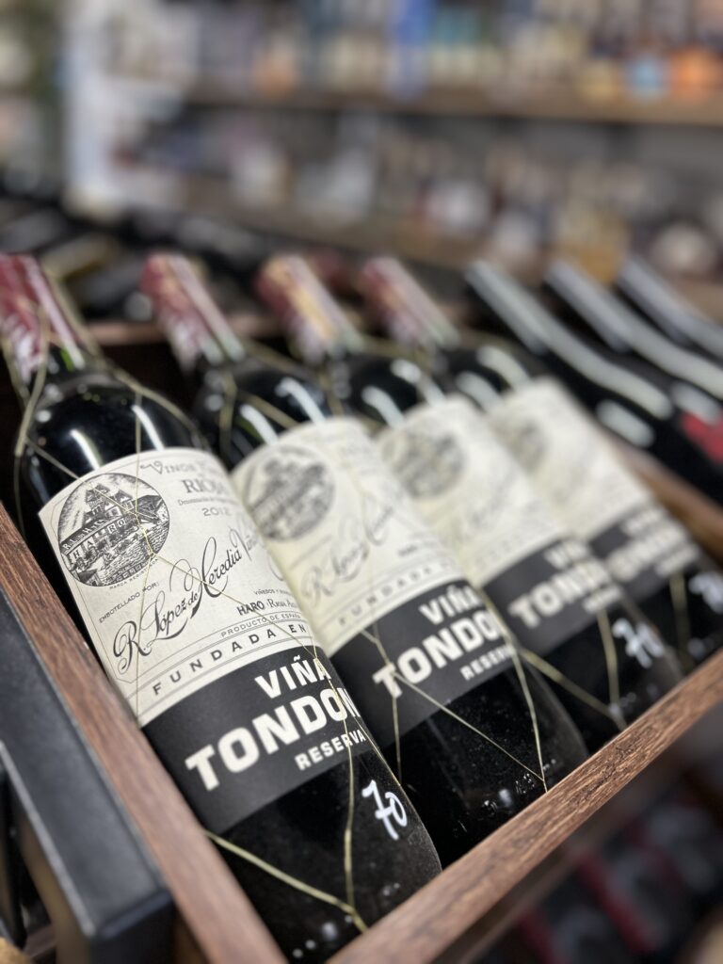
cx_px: 362
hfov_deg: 53.1
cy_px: 482
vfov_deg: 67.3
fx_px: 724
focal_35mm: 26
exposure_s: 1/120
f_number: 1.5
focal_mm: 5.7
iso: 100
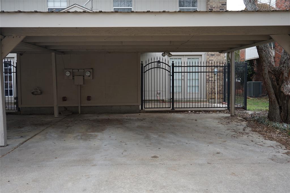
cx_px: 145
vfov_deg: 36.8
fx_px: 290
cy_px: 96
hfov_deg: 53.1
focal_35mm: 36
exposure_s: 1/160
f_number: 4
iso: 100
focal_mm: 36
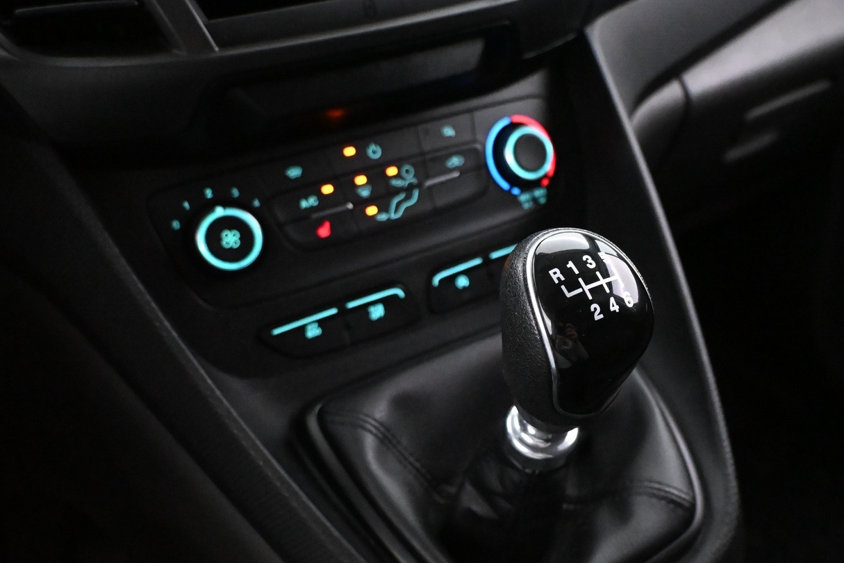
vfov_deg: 35.8
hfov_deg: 51.2
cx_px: 540
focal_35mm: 37
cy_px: 330
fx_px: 867
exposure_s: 1/60
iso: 10000
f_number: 3.8
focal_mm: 18.5
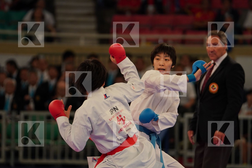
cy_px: 84
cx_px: 126
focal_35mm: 295
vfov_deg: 4.7
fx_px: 2065
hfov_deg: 7.0
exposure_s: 1/1000
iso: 1000
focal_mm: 197
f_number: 2.8
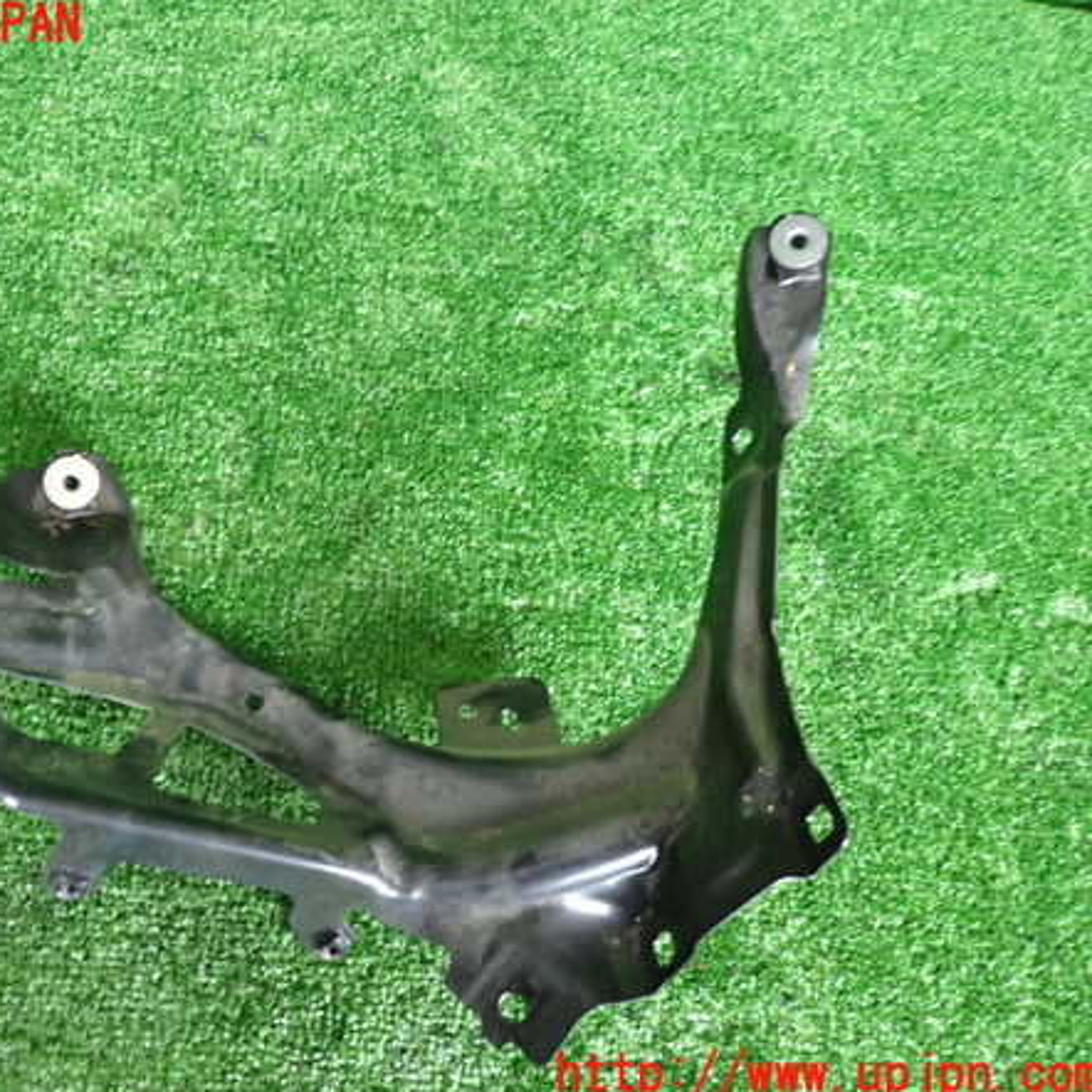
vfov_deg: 54.0
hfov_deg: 53.1
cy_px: 551
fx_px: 1071
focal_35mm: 30
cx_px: 373
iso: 200
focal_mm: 4.5
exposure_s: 1/30
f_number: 2
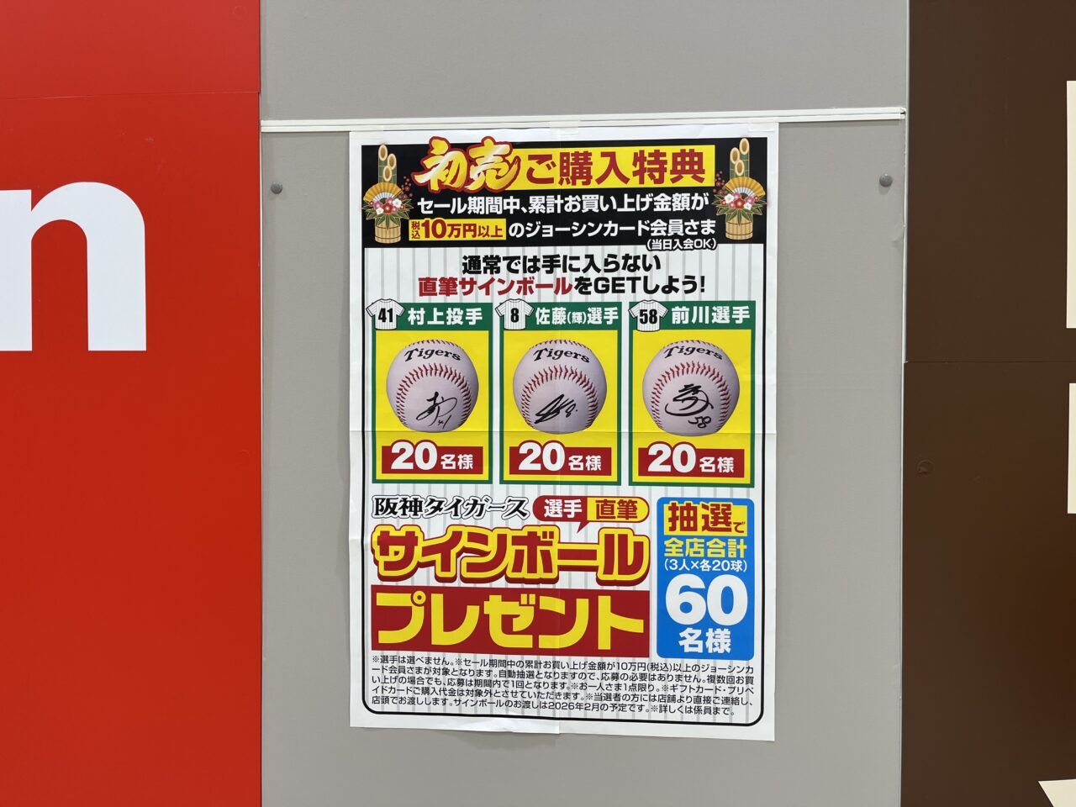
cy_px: 404
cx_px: 538
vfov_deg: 53.1
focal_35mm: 26
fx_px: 808
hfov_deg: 67.3
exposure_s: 1/120
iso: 50
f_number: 1.6
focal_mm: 5.1
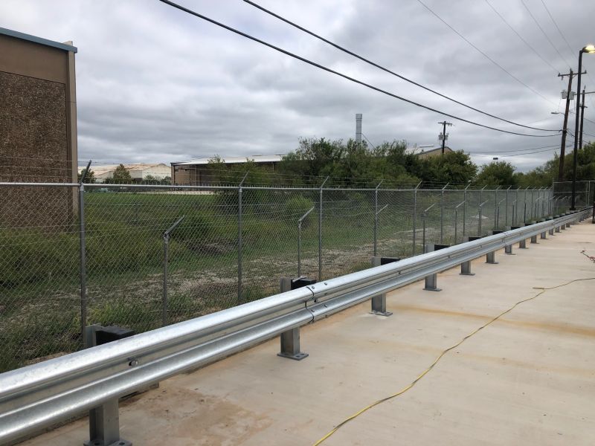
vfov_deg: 49.7
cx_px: 298
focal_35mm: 28
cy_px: 223
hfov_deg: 63.4
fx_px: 481
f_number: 1.8
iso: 20
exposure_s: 1/3247
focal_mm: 3.99
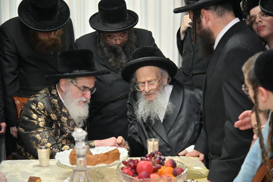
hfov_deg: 28.8
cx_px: 136
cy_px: 91
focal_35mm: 70
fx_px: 531
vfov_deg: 19.5
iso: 800
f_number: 4
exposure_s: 1/160
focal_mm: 70
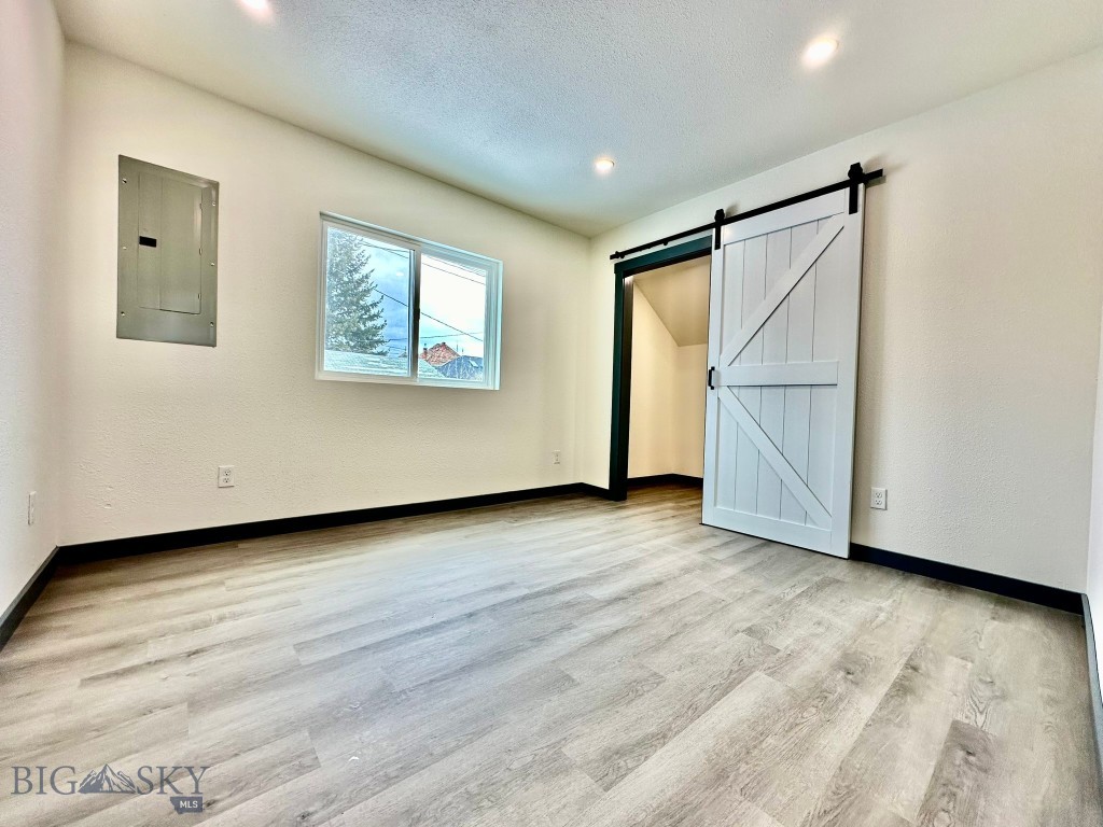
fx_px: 446
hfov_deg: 102.1
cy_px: 414
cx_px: 552
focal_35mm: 14
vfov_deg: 85.7
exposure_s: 1/120
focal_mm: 2.22
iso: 64
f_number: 2.2
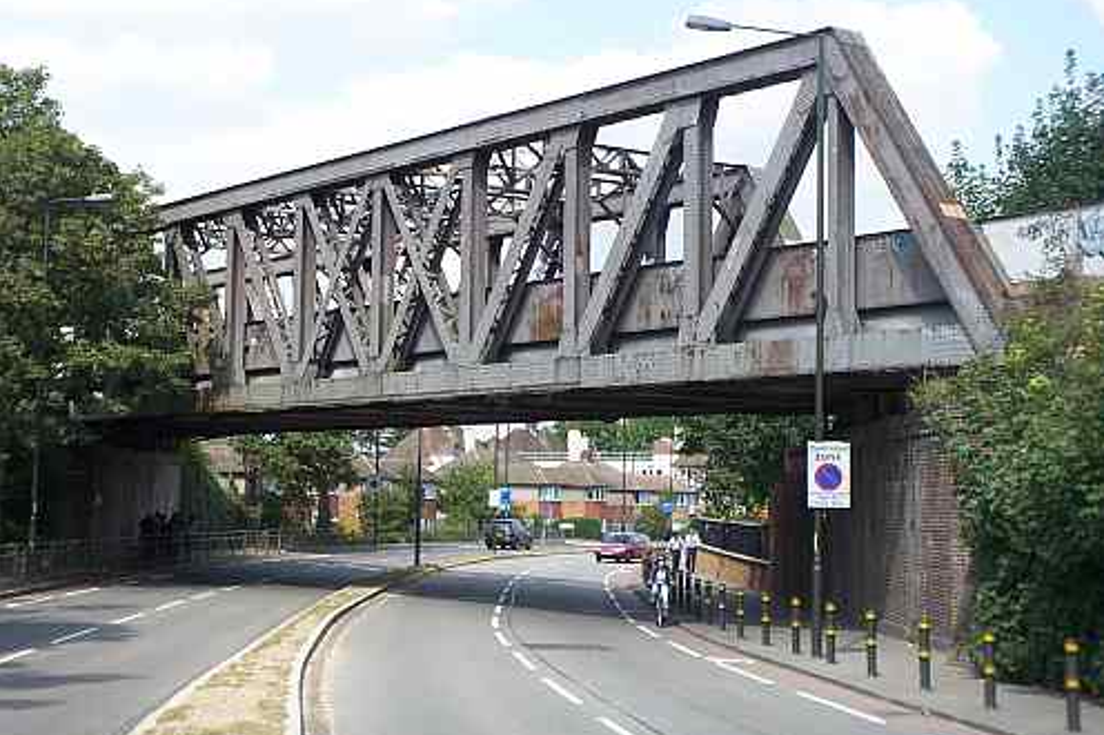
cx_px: 552
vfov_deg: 21.2
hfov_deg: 31.4
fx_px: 1961
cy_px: 331
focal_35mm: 64
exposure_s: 1/250
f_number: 4.1
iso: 64
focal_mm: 9.9
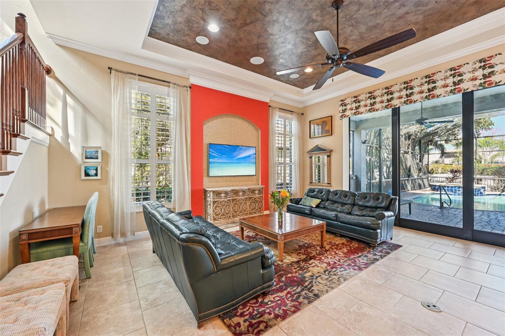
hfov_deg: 104.3
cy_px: 168
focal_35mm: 14
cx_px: 252
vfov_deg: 81.2
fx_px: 196
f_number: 8
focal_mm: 14
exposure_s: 1/10
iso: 400
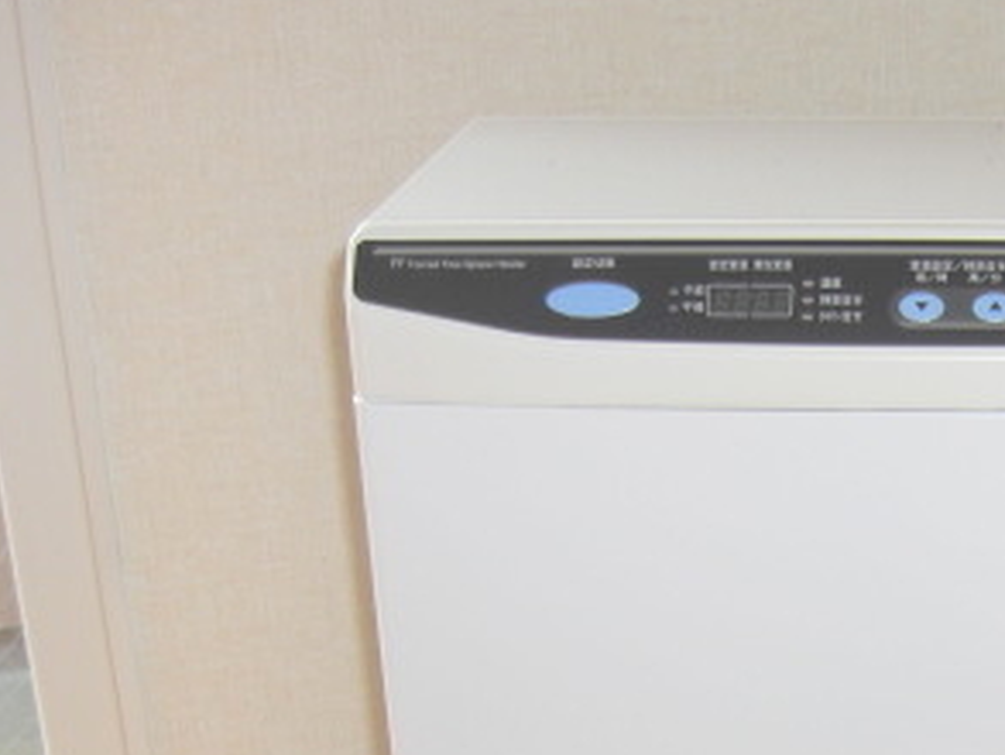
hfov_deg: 22.6
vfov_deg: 17.3
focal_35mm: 83
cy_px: 803
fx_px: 2411
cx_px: 1008
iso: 100
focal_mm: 7.9
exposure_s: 1/60
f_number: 2.8
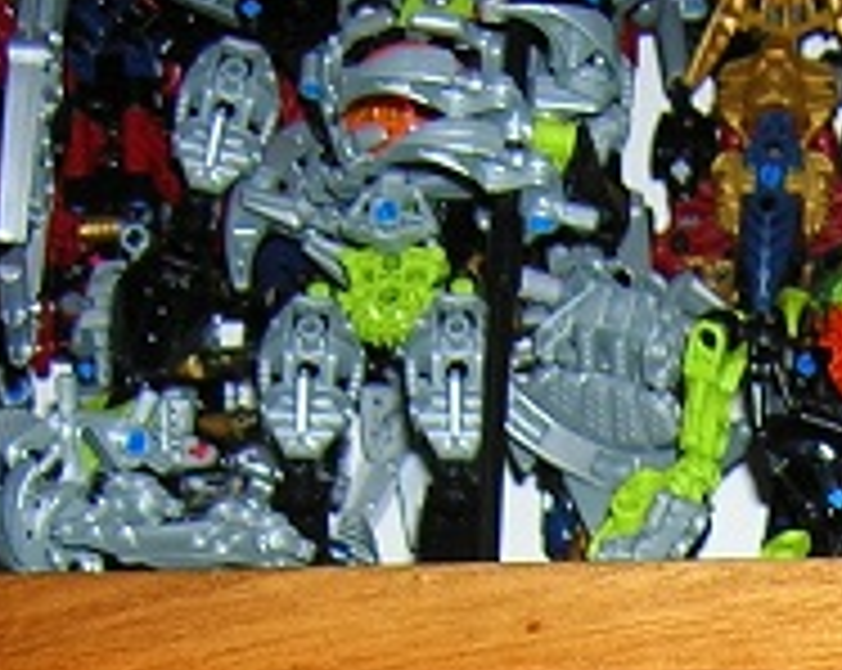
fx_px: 3533
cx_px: 1027
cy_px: 1151
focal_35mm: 142
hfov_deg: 13.2
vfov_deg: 10.3
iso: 50
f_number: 2.9
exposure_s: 1/60.1
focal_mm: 5.7
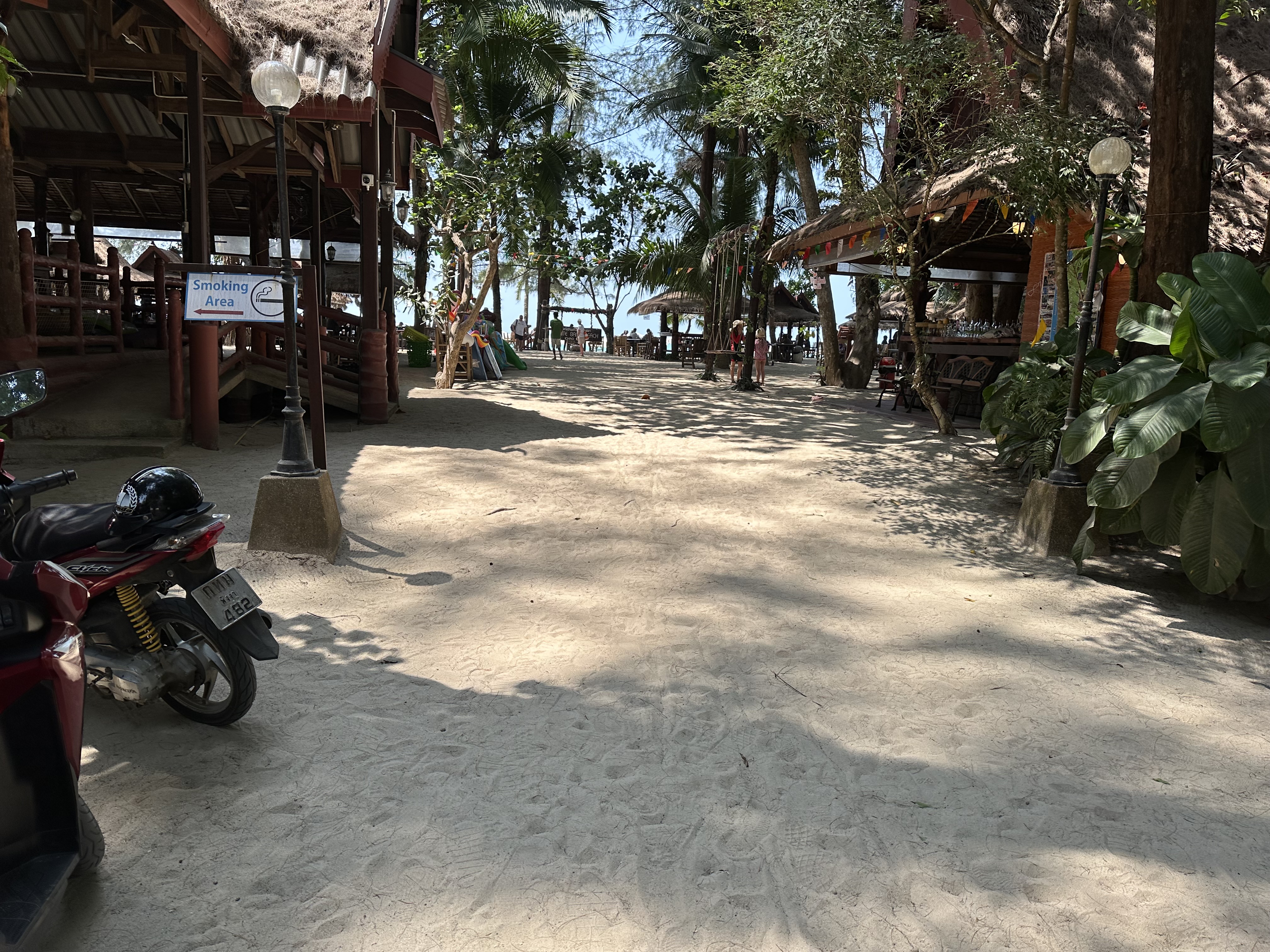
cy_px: 476
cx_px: 635
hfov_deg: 71.6
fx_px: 881
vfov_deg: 56.8
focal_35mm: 24
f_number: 1.78
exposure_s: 1/1321
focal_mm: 6.86
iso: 80
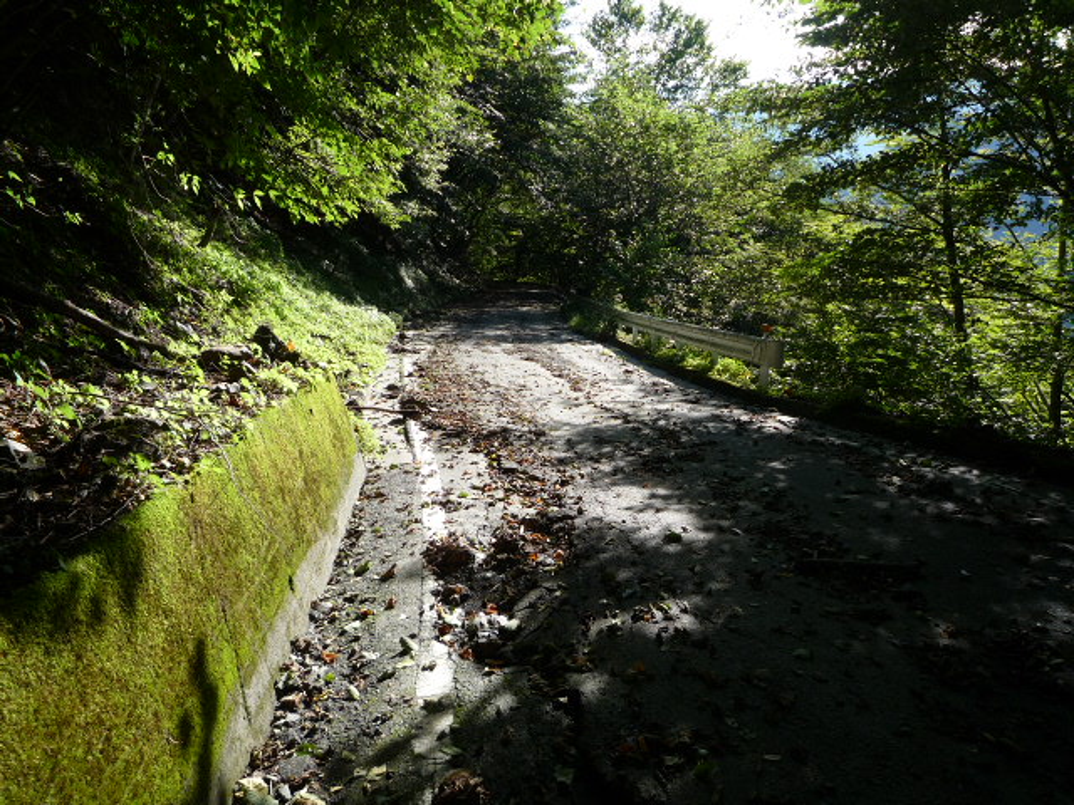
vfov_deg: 54.9
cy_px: 402
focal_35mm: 25
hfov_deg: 69.4
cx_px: 537
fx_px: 776
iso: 100
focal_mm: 4.4
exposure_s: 1/400
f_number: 2.8
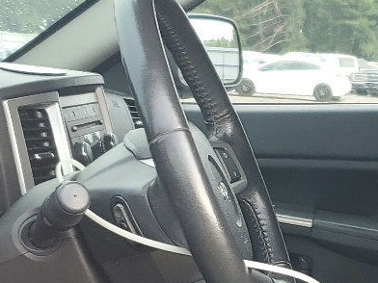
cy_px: 326
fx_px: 1157
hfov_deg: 18.4
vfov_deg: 13.6
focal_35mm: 106
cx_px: 288
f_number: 1.5
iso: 50
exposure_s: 1/128
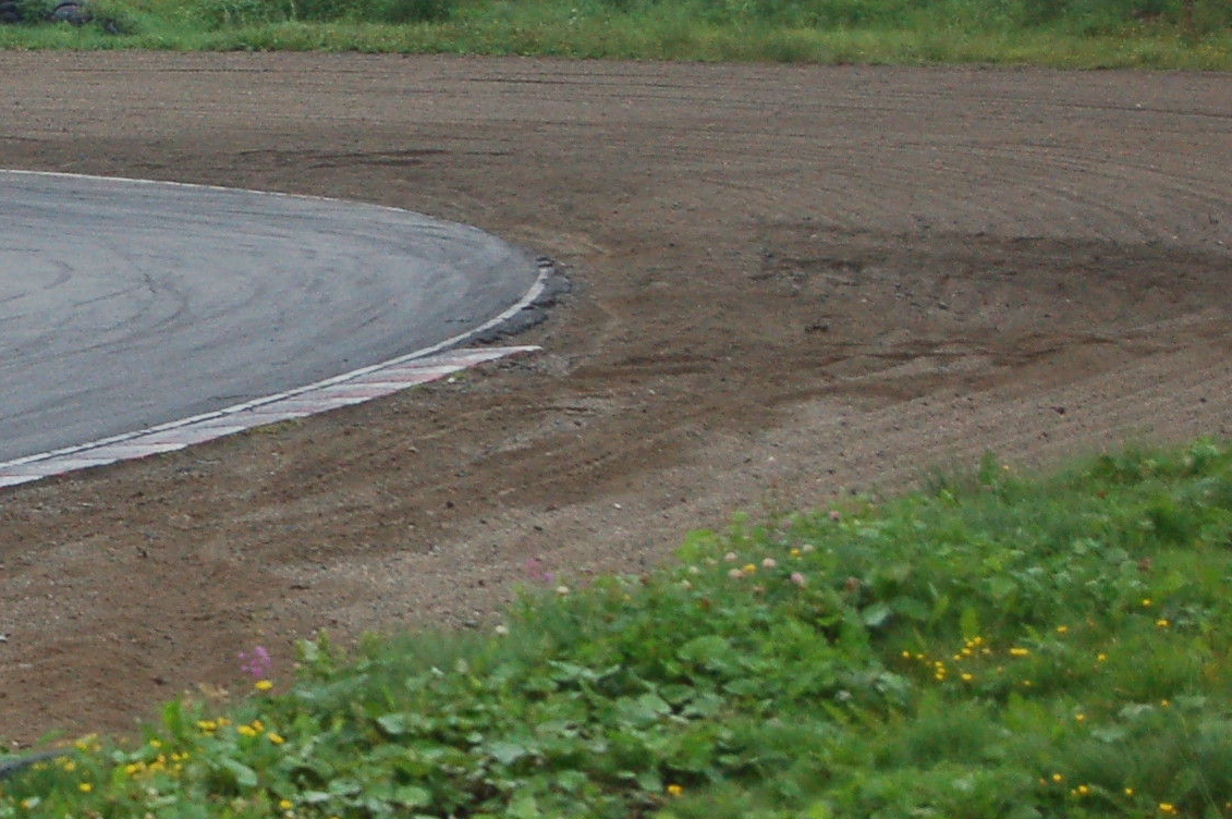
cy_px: 362
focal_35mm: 219
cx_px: -355
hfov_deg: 9.2
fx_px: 7499
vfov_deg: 6.3
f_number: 5.6
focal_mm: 55
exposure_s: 1/250
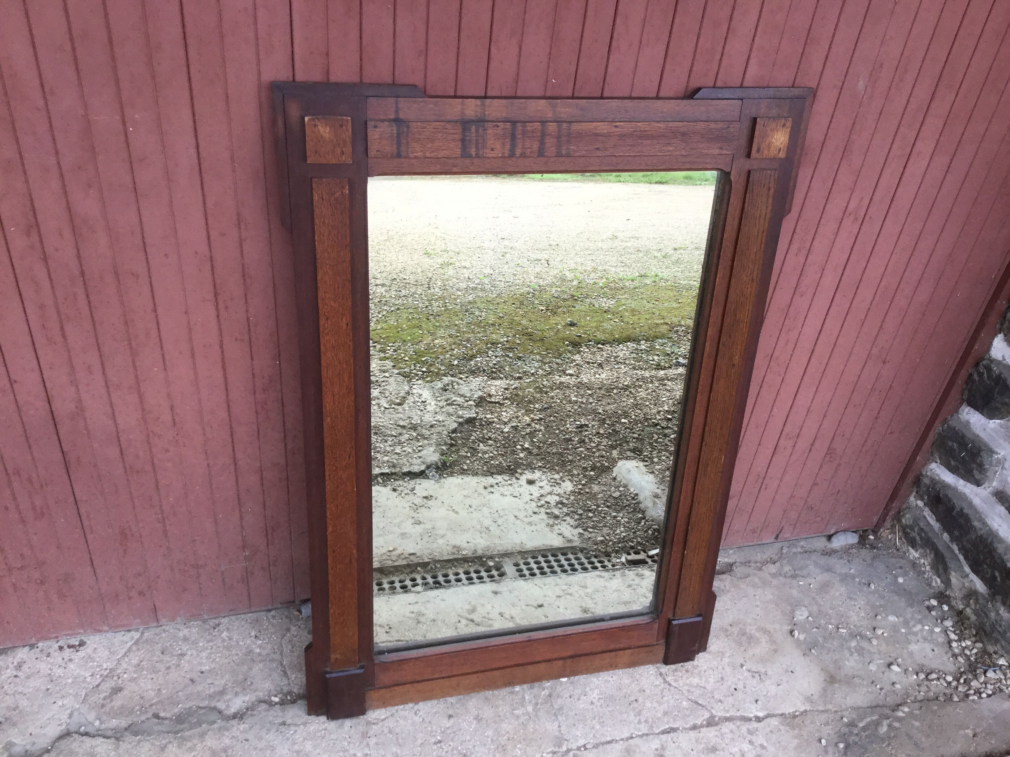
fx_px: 904
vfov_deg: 45.4
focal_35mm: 31
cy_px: 378
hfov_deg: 58.4
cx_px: 505
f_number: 2.4
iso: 32
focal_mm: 3.3
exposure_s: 1/33
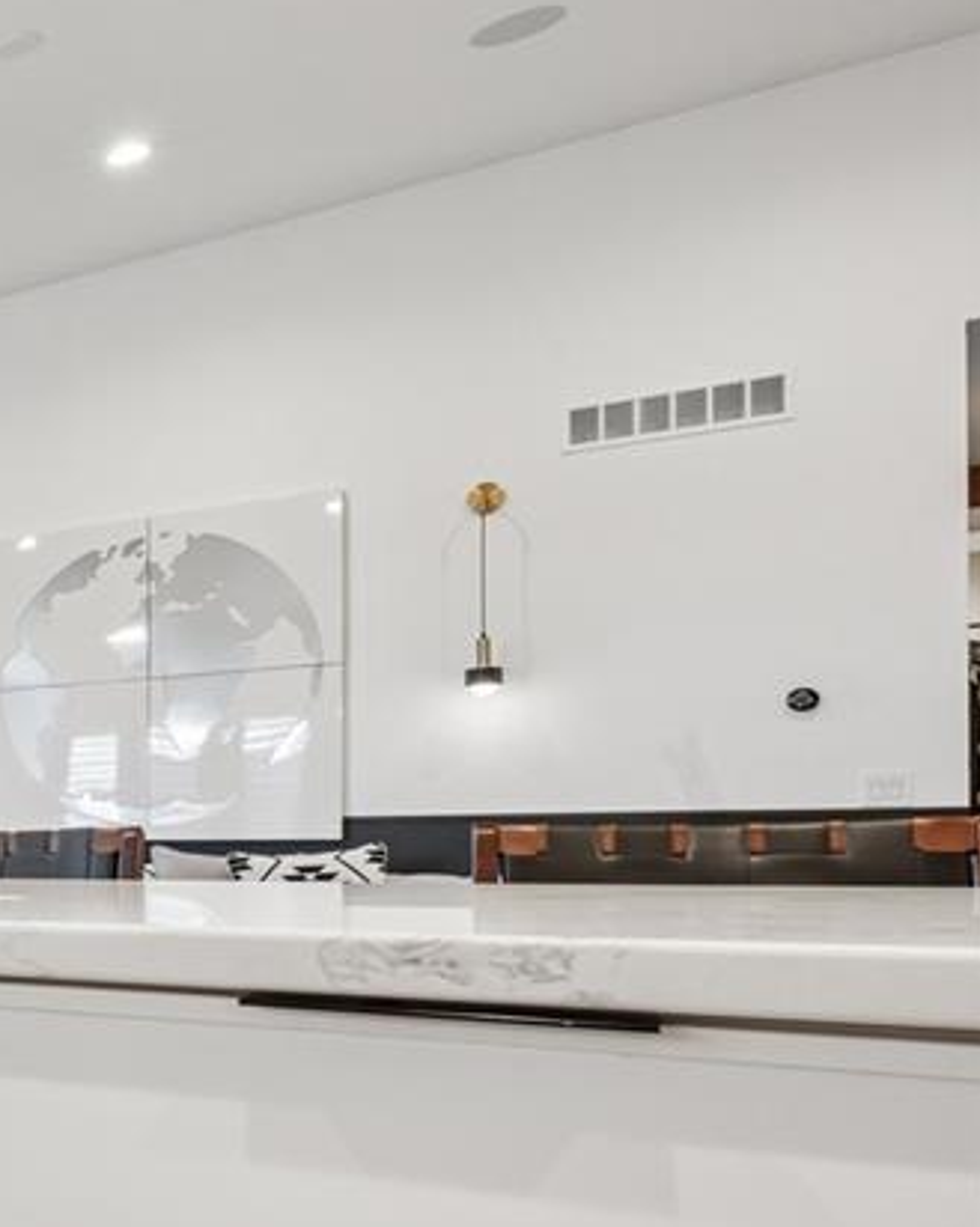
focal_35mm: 36
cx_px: -536
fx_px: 1313
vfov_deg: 48.9
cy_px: 855
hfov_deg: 26.9
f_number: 11
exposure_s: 1.3
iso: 100
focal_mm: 15.5
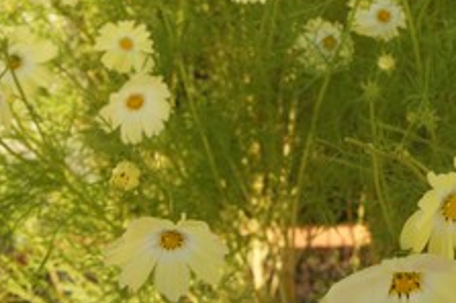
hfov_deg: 31.7
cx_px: 356
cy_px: 47
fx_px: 783
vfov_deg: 21.5
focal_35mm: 62
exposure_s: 1/125
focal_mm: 23
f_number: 7.1
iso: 200
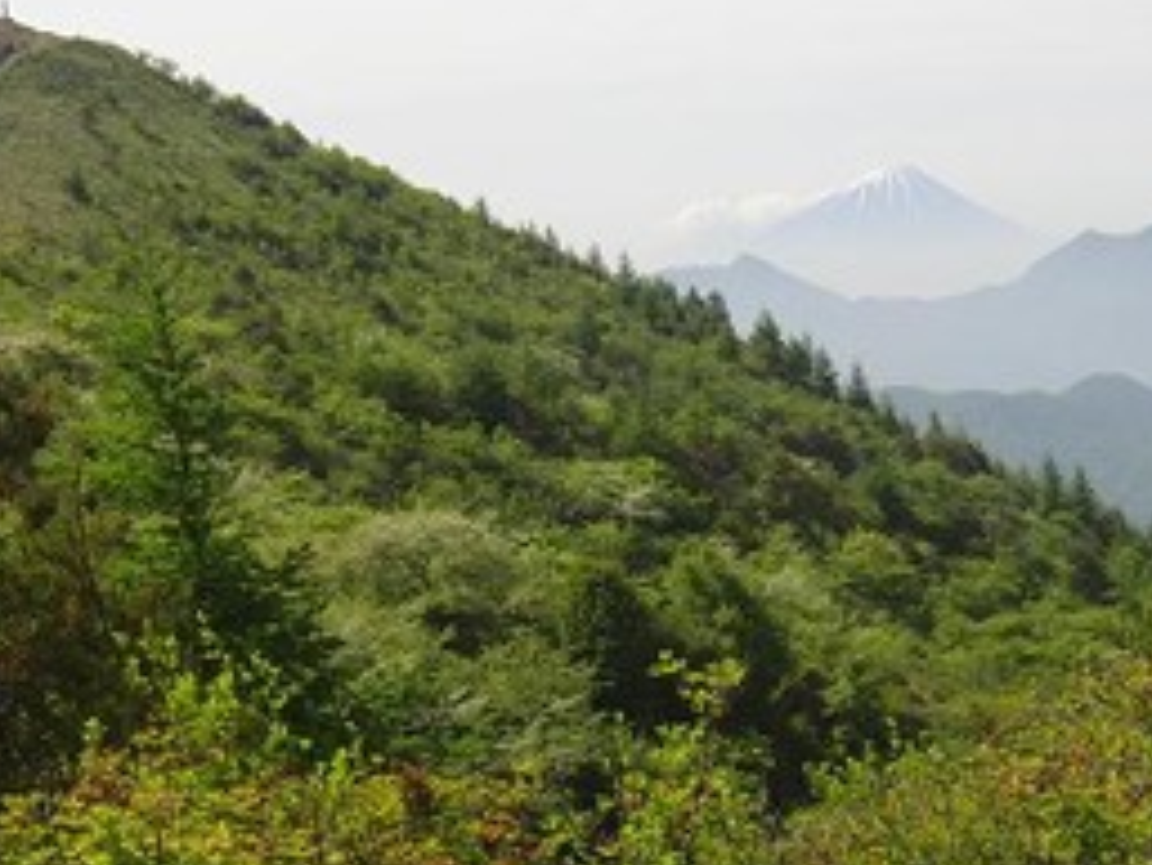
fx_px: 2797
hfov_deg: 23.2
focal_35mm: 84
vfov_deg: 17.6
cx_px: 717
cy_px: 480
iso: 100
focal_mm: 8.4
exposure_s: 1/800
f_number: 4
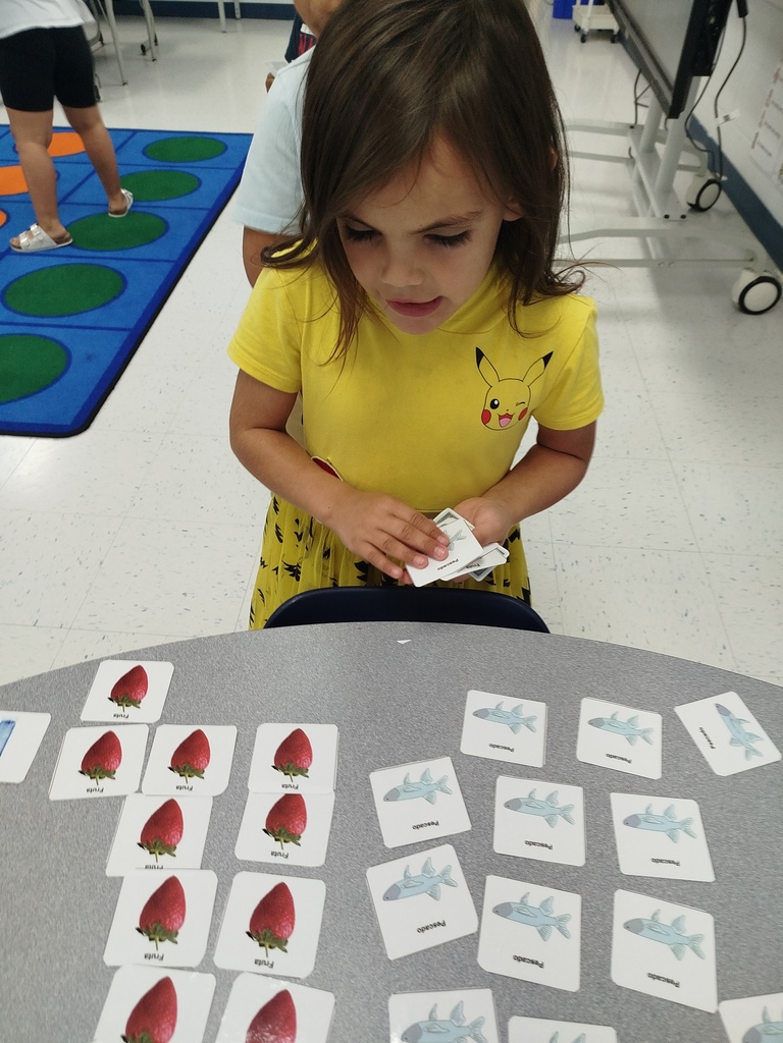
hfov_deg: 56.8
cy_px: 522
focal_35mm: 24
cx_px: 392
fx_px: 724
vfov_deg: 71.6
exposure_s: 1/40
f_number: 1.7
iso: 160
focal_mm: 5.31
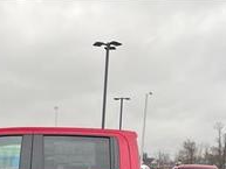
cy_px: 217
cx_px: 59
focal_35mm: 68
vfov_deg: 19.9
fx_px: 444
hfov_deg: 28.2
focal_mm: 4.2
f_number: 1.6
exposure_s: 1/284
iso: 32
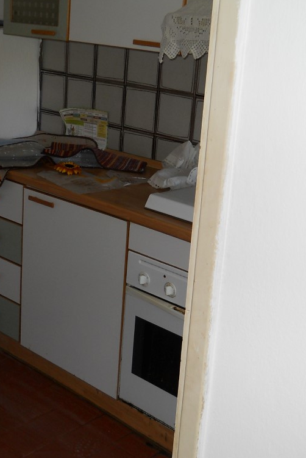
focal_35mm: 58
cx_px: 62
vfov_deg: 34.5
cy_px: 227
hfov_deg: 23.1
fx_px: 739
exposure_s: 1/30
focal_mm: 6.72
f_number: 3.1
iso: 100
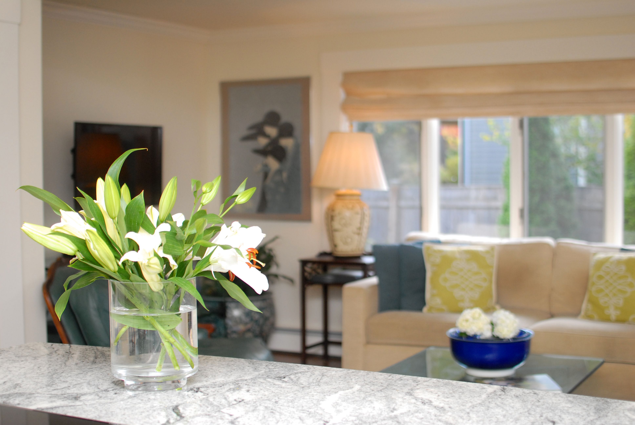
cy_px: 212
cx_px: 318
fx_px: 927
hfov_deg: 37.8
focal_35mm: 52
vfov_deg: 25.8
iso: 400
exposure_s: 1/250
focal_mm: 35
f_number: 2.5
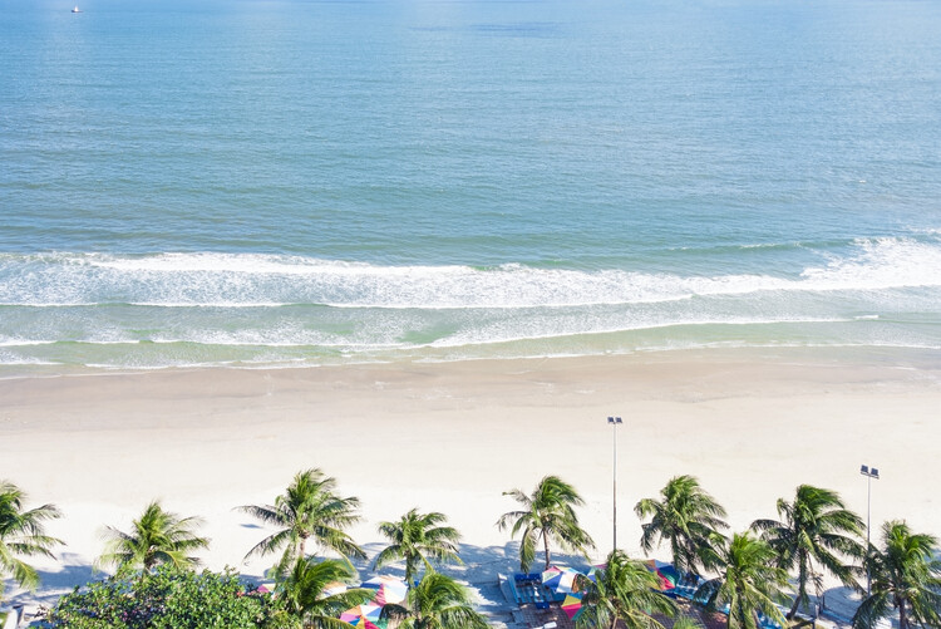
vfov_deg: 46.5
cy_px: 314
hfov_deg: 65.4
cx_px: 470
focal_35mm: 28
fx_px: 732
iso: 64
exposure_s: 1/160
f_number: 6.3
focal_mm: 28
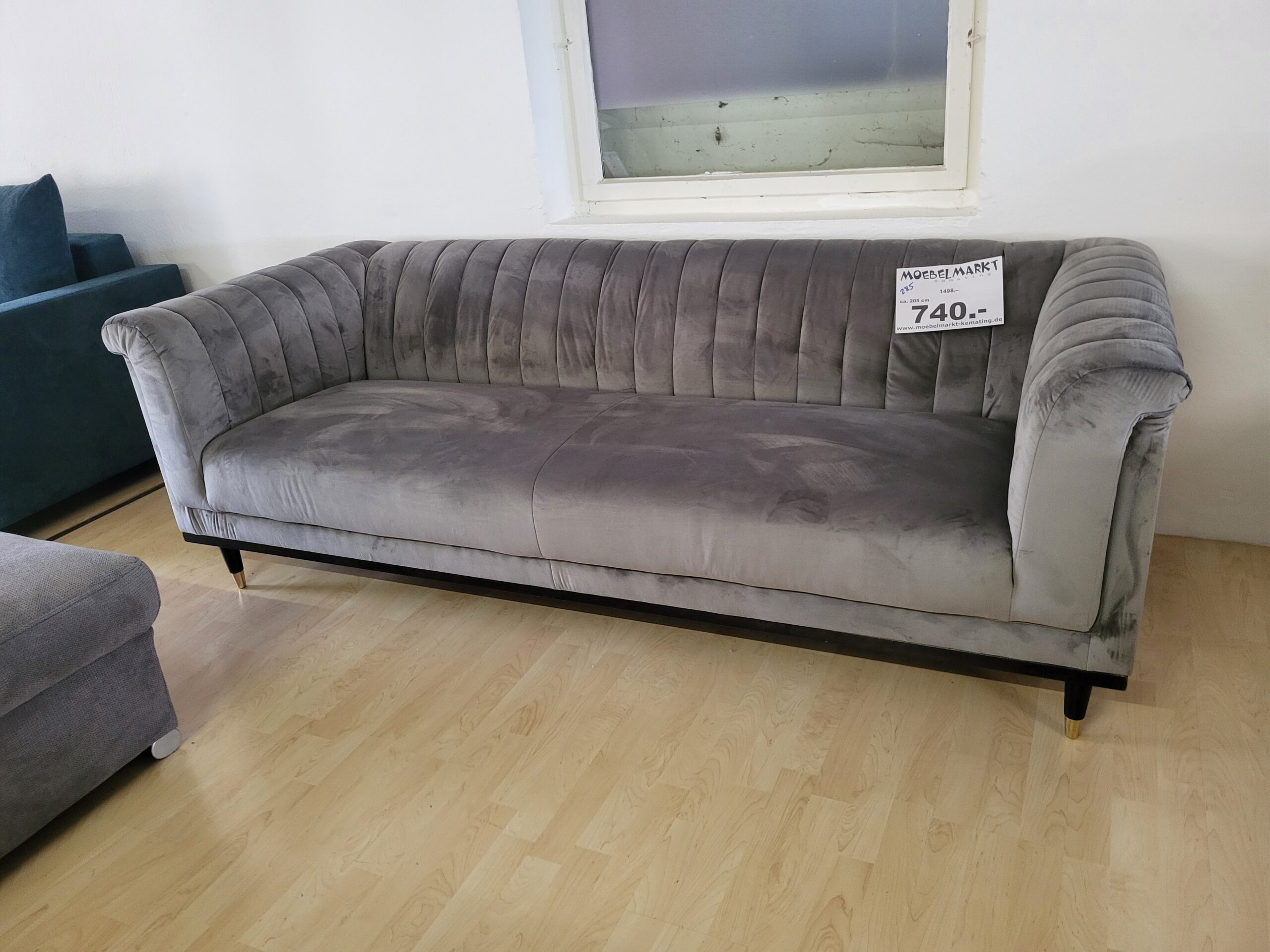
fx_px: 954
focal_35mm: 26
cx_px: 635
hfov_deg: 67.3
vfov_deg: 53.1
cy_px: 476
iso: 500
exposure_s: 1/50
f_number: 1.8
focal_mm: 5.4
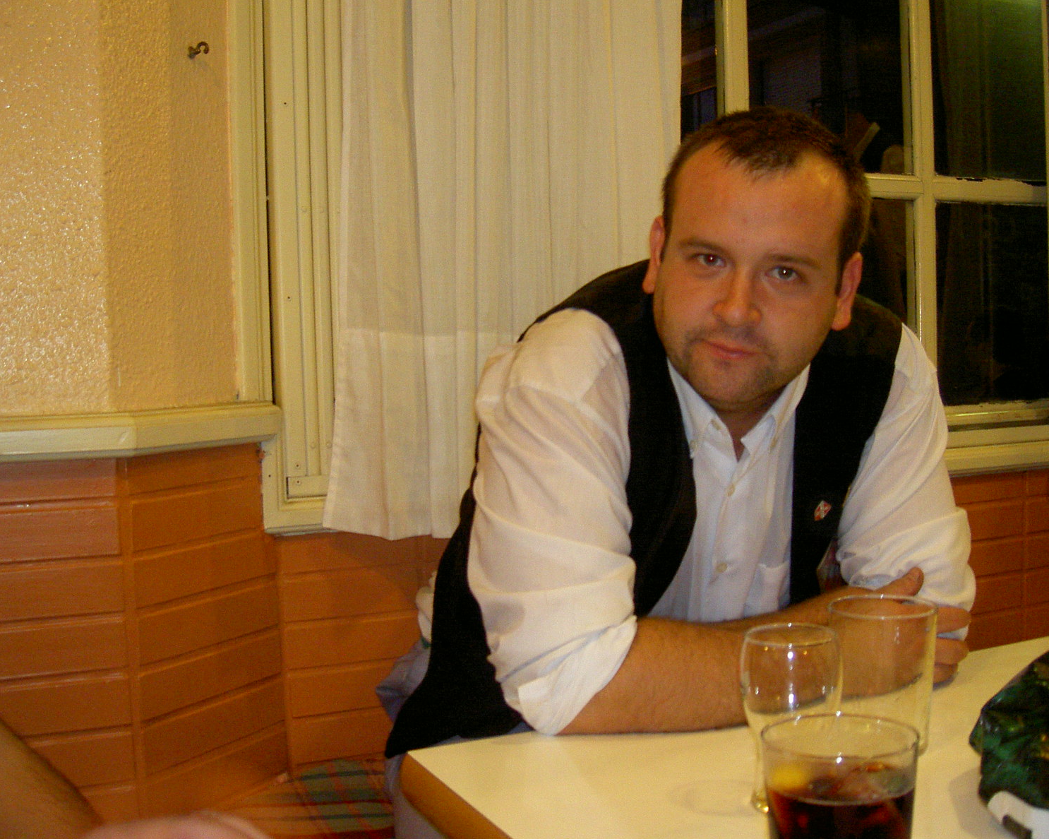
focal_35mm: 41
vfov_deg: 36.5
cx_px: 529
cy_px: 417
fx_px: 1273
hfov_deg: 44.8
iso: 100
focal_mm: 8
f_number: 2.8
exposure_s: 1/59.5
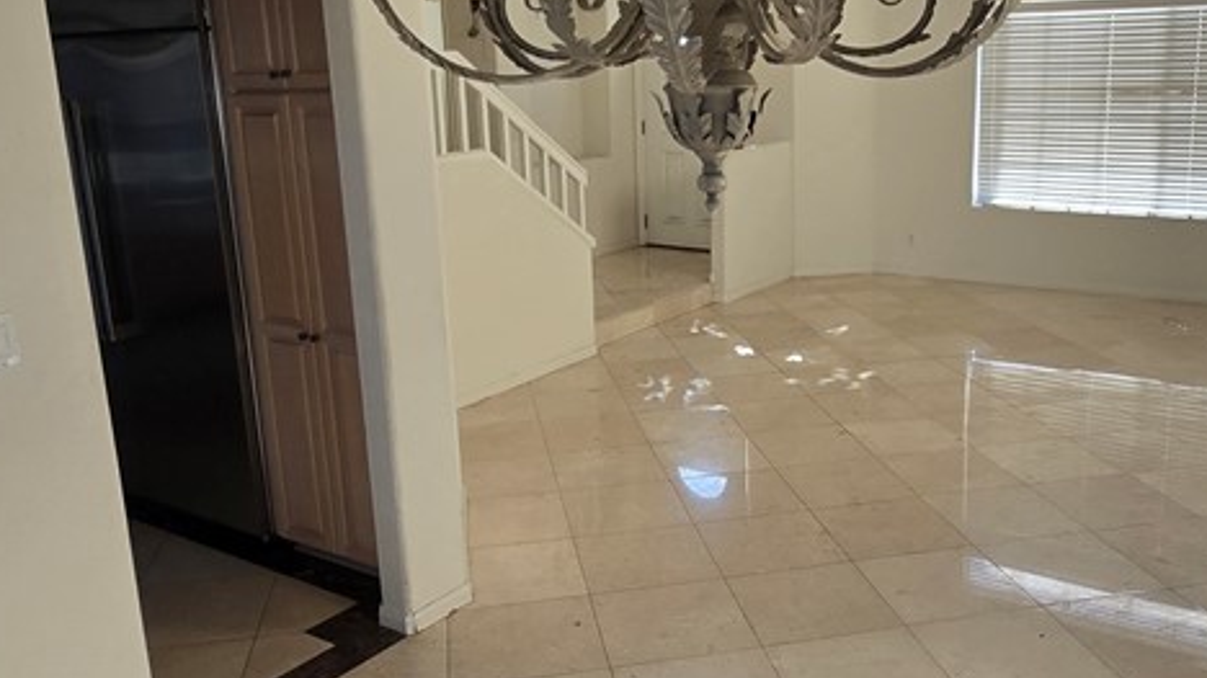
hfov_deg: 62.5
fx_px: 992
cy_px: 317
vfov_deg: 37.7
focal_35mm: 31
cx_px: 665
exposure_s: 1/245
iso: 50
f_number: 2.2
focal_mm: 2.2
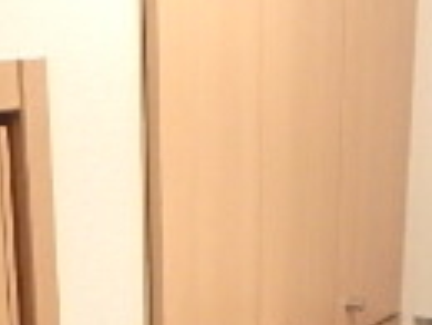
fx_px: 1288
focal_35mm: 103
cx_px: 253
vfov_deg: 12.4
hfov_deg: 19.0
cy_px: 683
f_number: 3.5
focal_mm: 3.7
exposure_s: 1/30
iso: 640
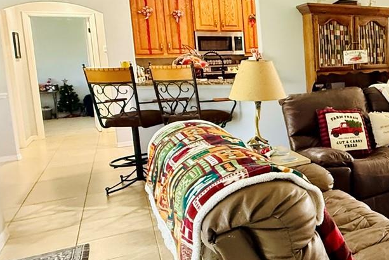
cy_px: 95
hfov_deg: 39.7
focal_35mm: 38
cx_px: 443
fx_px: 411
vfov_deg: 34.9
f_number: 2.2
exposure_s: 1/60
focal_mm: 2.22
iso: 640
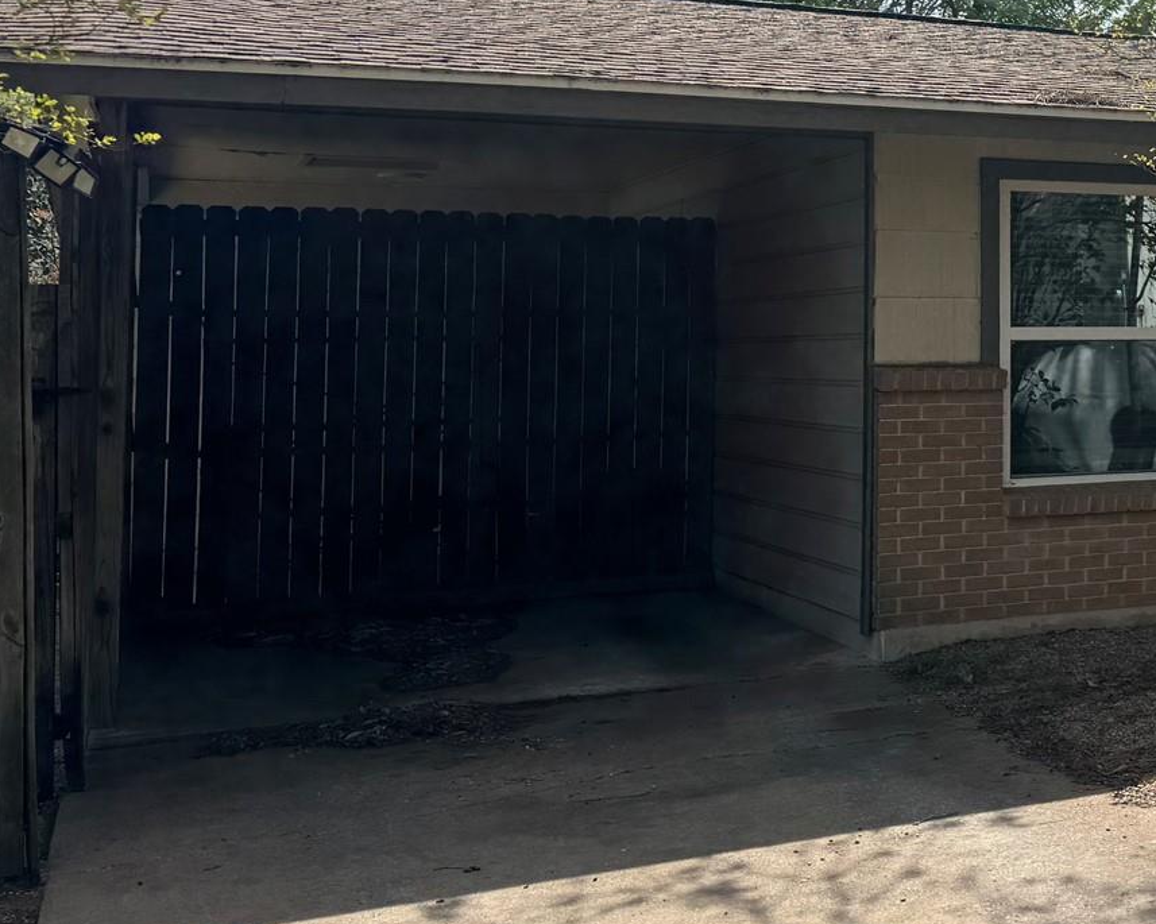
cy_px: 274
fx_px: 1915
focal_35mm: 56
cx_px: 1311
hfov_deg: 29.8
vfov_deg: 26.9
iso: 80
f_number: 1.78
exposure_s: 1/4608
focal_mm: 6.76
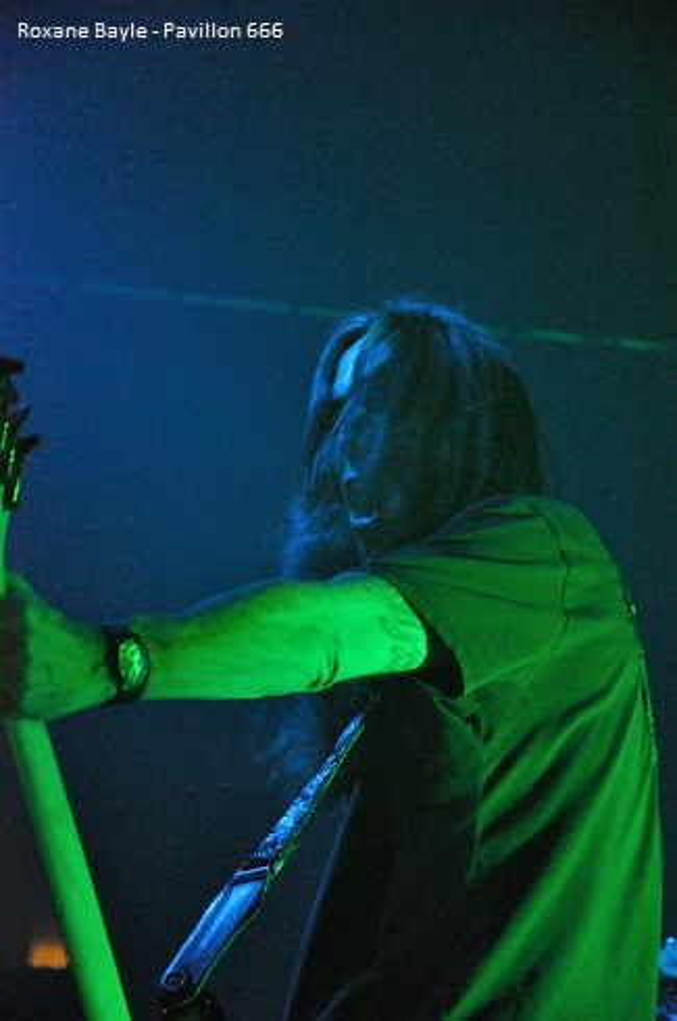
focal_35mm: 128
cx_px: 338
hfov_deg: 10.7
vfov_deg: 16.1
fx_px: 3609
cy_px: 510
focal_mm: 85
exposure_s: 1/60
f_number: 5.6
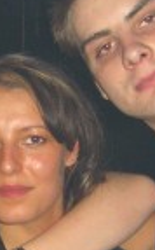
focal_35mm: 169
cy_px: 241
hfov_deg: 7.6
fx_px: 1146
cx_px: -66
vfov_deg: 12.3
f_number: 2.8
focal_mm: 7.9
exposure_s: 1/60
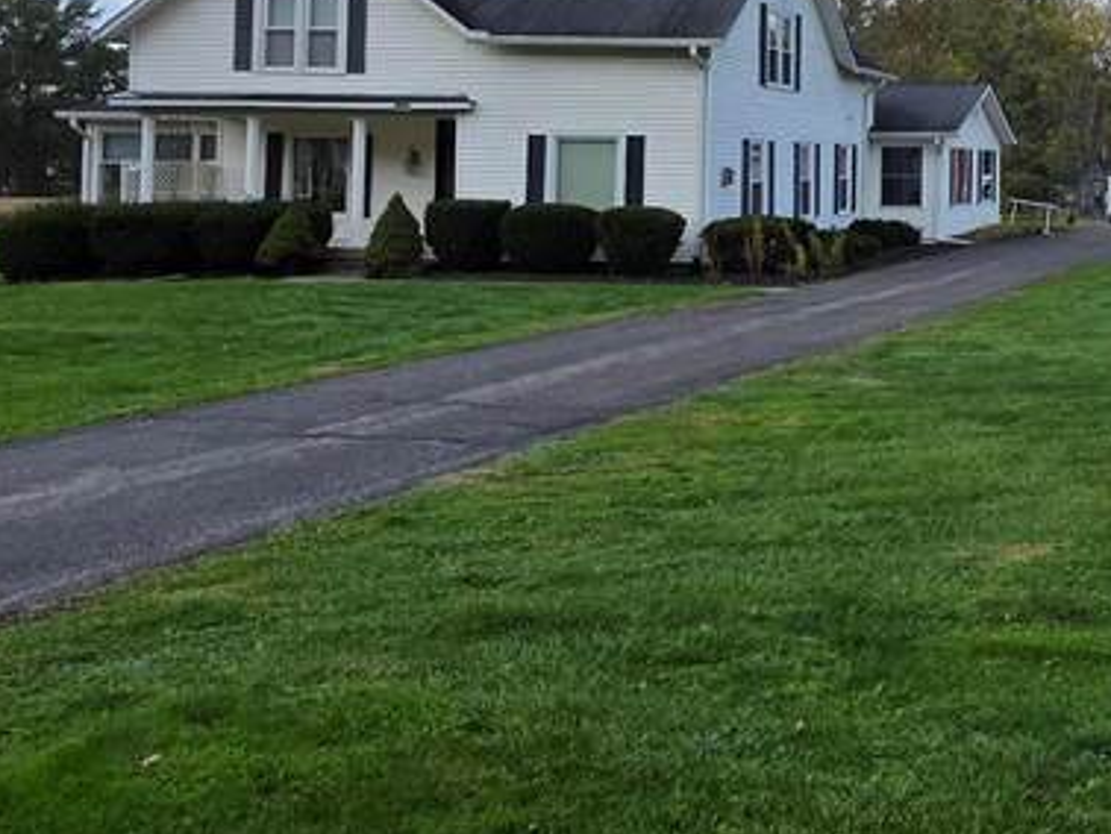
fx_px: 1413
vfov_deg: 31.5
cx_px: 1234
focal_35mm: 44
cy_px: 97
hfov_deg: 36.1
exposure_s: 1/1737
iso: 40
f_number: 1.9
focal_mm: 2.2
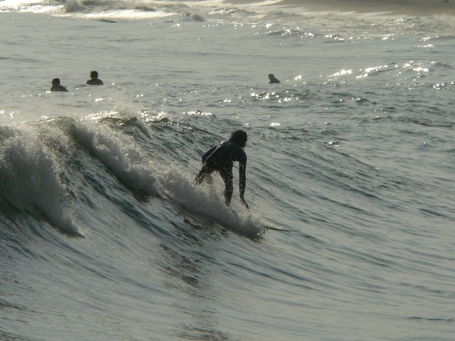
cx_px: 228
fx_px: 5310
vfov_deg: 3.7
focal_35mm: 404
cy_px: 170
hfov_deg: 4.9
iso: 80
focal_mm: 67.3
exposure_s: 1/1600
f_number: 8
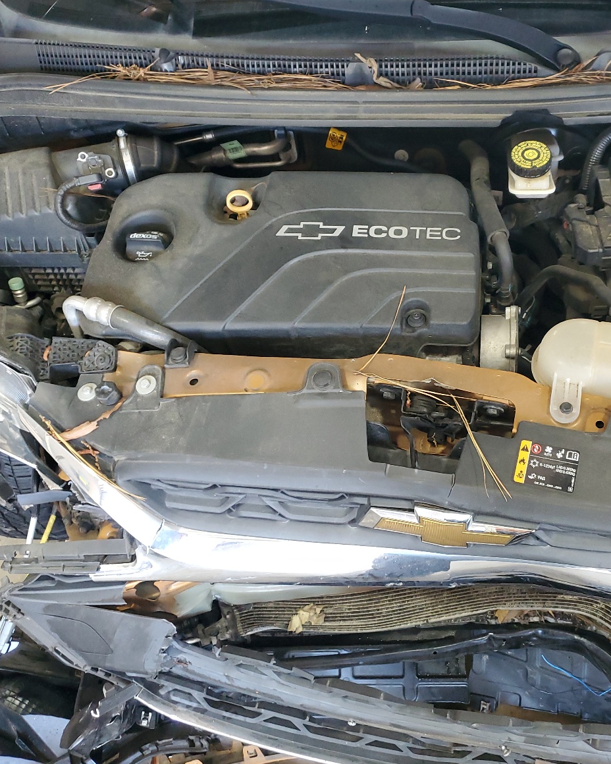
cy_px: 371
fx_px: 791
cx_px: 419
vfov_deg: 51.5
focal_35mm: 35
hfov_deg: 41.6
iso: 222
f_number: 1.5
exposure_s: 1/60.2
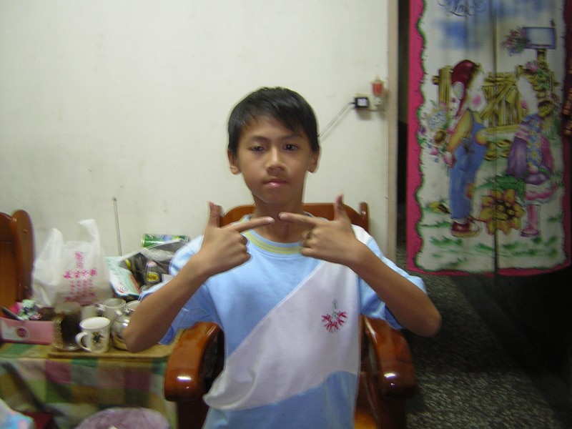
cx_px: 286
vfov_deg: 39.7
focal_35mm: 36
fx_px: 595
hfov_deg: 51.4
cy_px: 214
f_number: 2.6
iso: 59
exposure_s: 1/5.5
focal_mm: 4.7
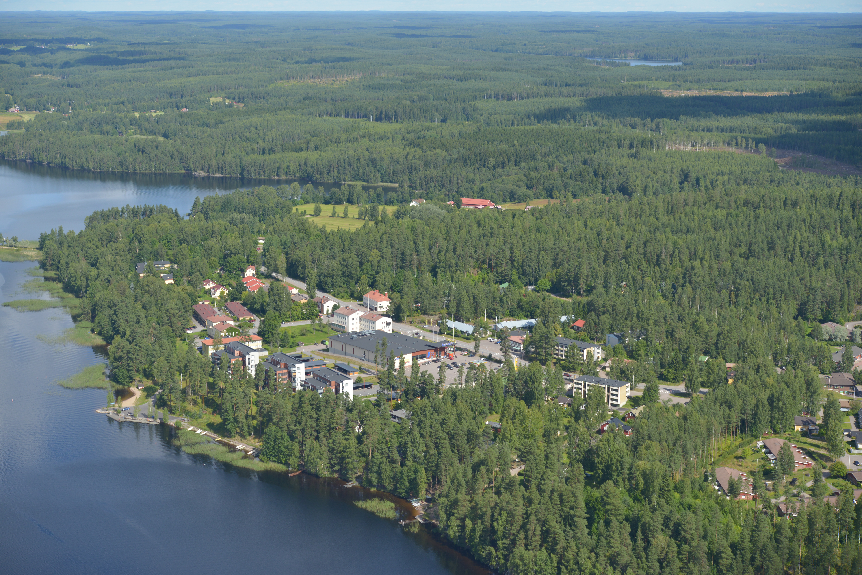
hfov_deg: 33.4
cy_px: 288
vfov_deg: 22.6
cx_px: 431
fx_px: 1437
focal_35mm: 60
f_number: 5.6
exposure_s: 1/2000
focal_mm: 60
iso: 400
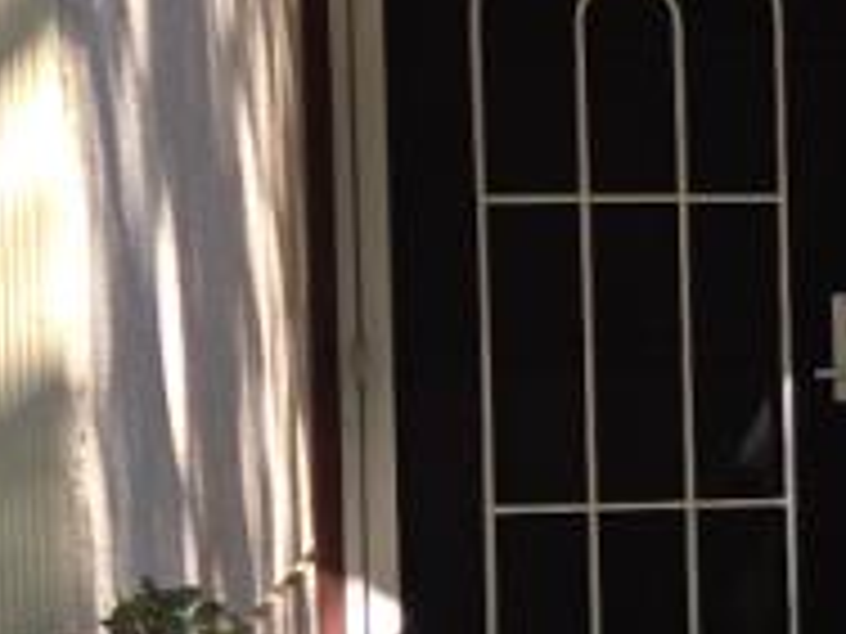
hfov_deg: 9.3
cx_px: 2178
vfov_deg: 8.1
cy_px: 330
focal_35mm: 184
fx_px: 4497
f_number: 1.8
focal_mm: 5.4
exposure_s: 1/477
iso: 25
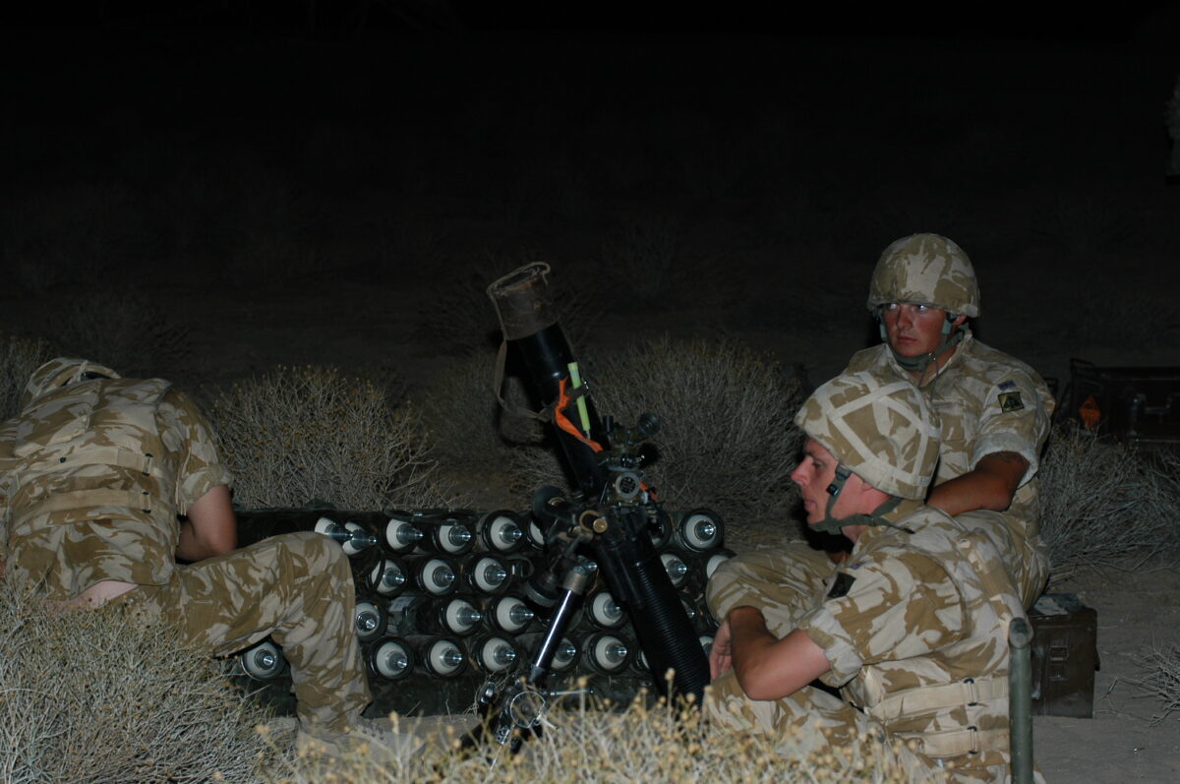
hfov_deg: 19.5
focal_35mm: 105
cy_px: 392
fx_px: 3437
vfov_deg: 13.0
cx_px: 590
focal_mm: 70
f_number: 5
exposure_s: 1/60
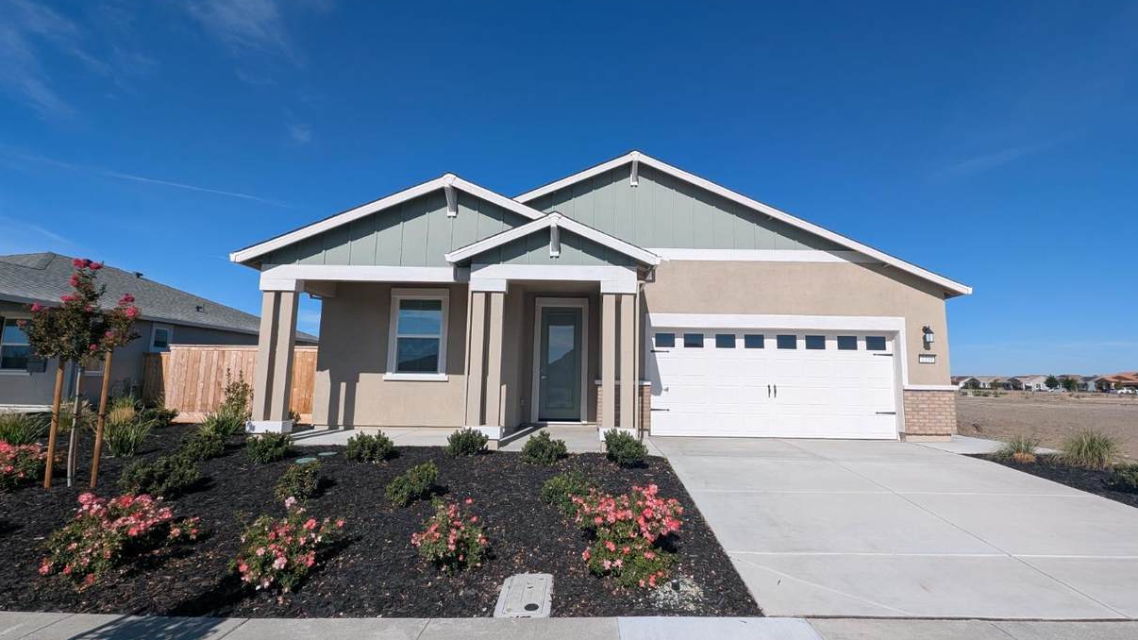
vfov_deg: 70.5
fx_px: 453
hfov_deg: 103.0
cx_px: 586
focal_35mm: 15
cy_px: 321
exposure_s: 1/2710
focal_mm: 1.95
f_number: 2.2
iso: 45
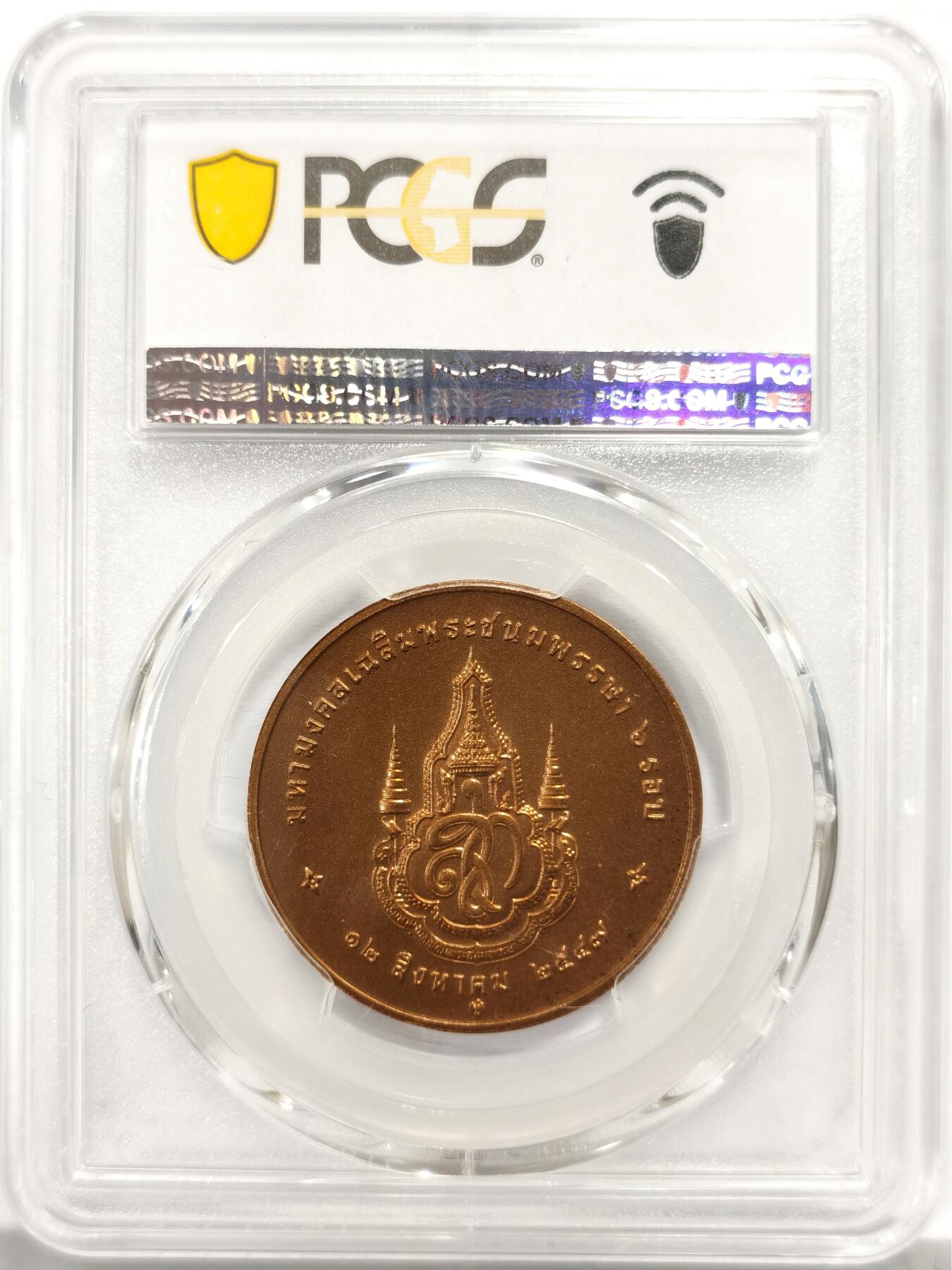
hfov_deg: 27.0
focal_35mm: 54
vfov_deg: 35.5
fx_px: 1980
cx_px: 476
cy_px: 635
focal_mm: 5.56
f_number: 16
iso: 160
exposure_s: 1/100
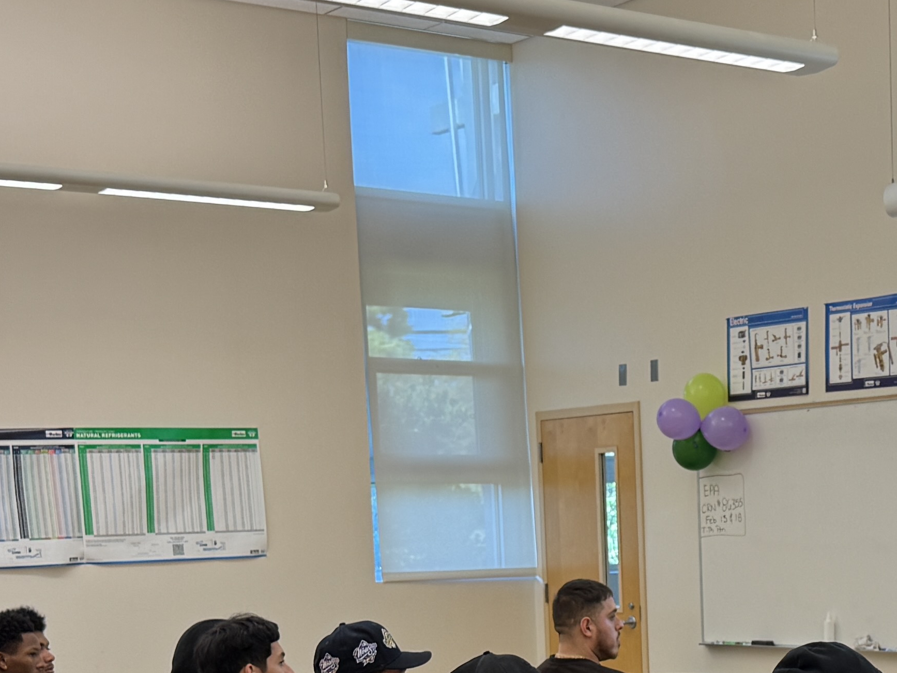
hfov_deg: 24.3
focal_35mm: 79
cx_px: 738
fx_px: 2047
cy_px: 741
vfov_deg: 18.0
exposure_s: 1/120
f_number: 1.78
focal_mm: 6.76
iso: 125
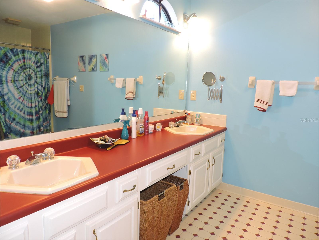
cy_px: 120
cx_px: 160
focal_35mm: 24
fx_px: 221
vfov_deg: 56.8
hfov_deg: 71.6
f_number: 3
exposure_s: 1/30
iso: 200
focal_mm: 4.3
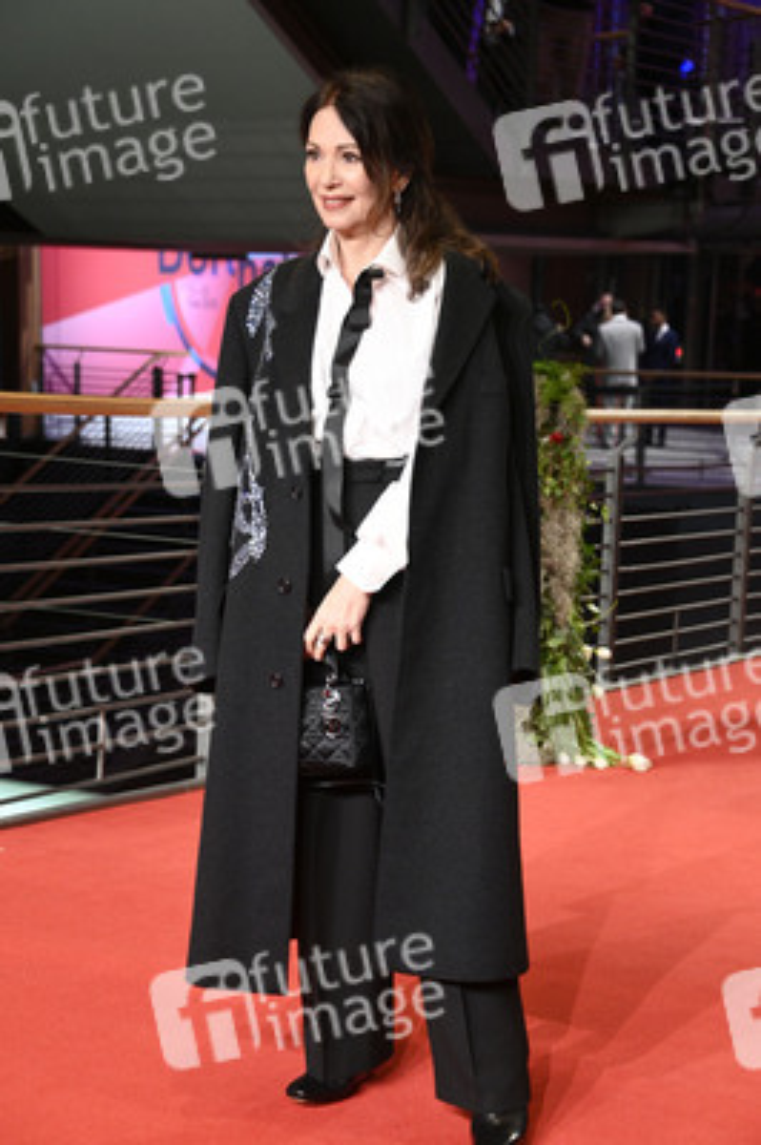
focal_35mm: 65
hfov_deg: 20.9
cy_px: 572
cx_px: 380
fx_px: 2064
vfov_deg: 31.0
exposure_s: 1/200
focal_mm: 65
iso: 5000
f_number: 5
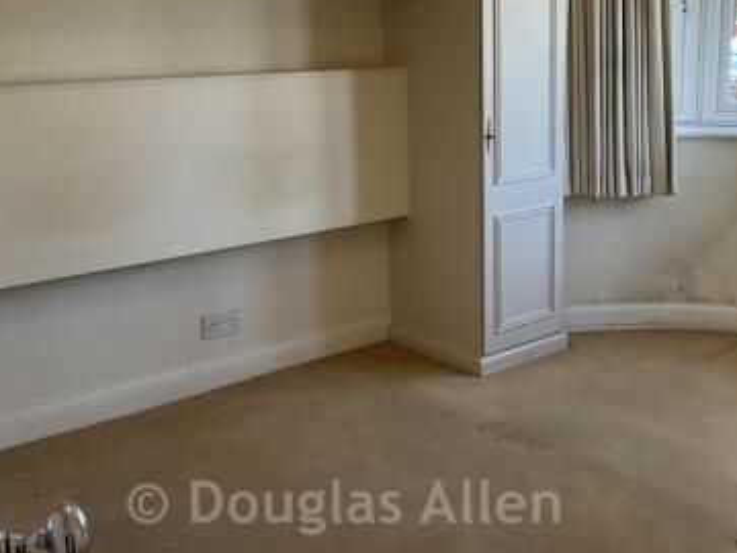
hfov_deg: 39.8
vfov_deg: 30.7
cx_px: 513
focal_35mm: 47
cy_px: 198
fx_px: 1001
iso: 64
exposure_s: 1/122
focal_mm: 3
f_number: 1.8
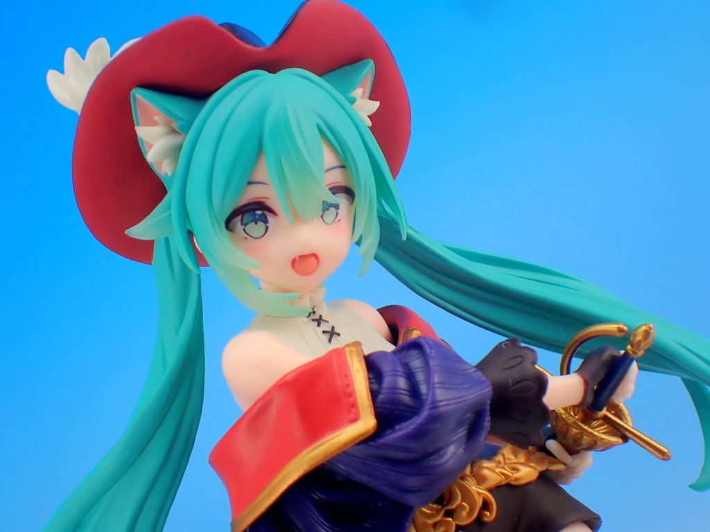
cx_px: 355
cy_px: 266
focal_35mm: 100
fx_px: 2051
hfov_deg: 19.6
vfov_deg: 14.8
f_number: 4.9
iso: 100
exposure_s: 1/15
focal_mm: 18
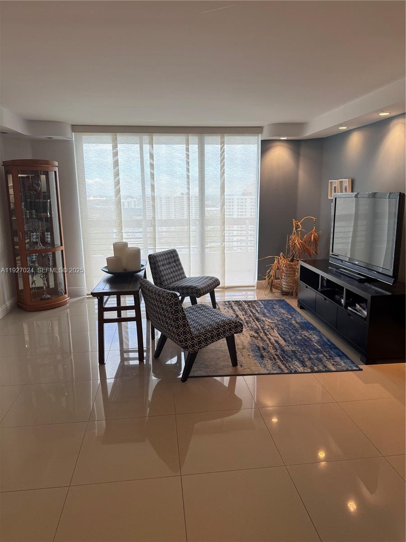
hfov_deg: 56.8
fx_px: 375
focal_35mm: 24
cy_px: 271
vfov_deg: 71.6
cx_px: 203
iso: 100
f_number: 1.78
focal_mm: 6.76
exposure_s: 1/120
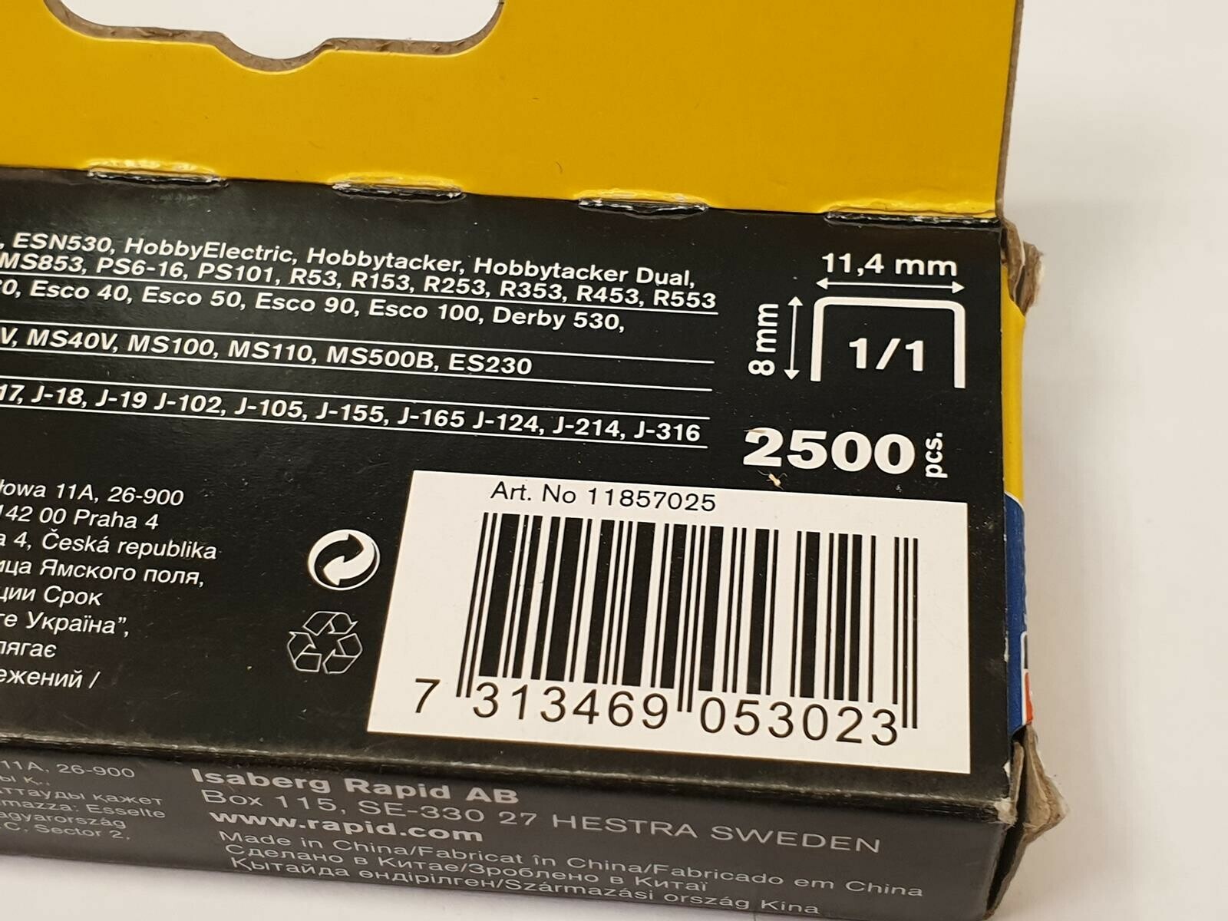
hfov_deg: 67.3
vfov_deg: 53.1
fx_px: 922
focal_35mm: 26
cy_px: 460
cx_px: 614
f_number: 2.4
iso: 125
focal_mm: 4.3
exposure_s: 1/50
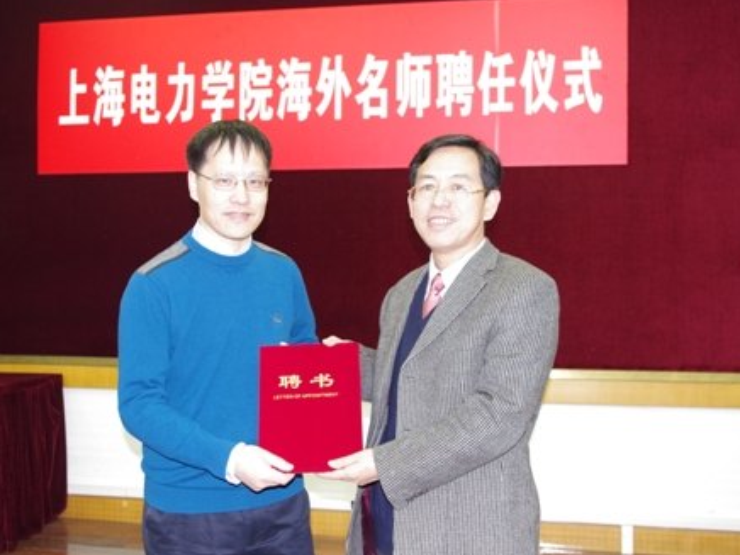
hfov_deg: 43.8
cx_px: 341
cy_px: 279
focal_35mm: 43
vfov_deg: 33.6
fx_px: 919
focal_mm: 26.25
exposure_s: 1/25
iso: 1600
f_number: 5
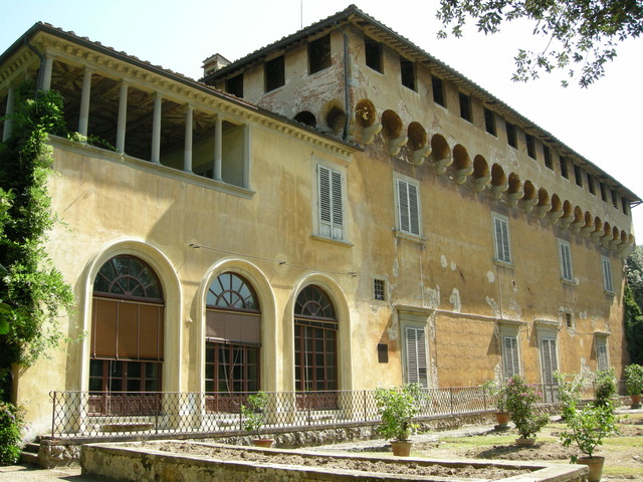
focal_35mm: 36
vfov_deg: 39.7
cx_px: 322
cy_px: 241
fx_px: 669
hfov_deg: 51.4
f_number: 4.3
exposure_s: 1/133
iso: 64
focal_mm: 7.5
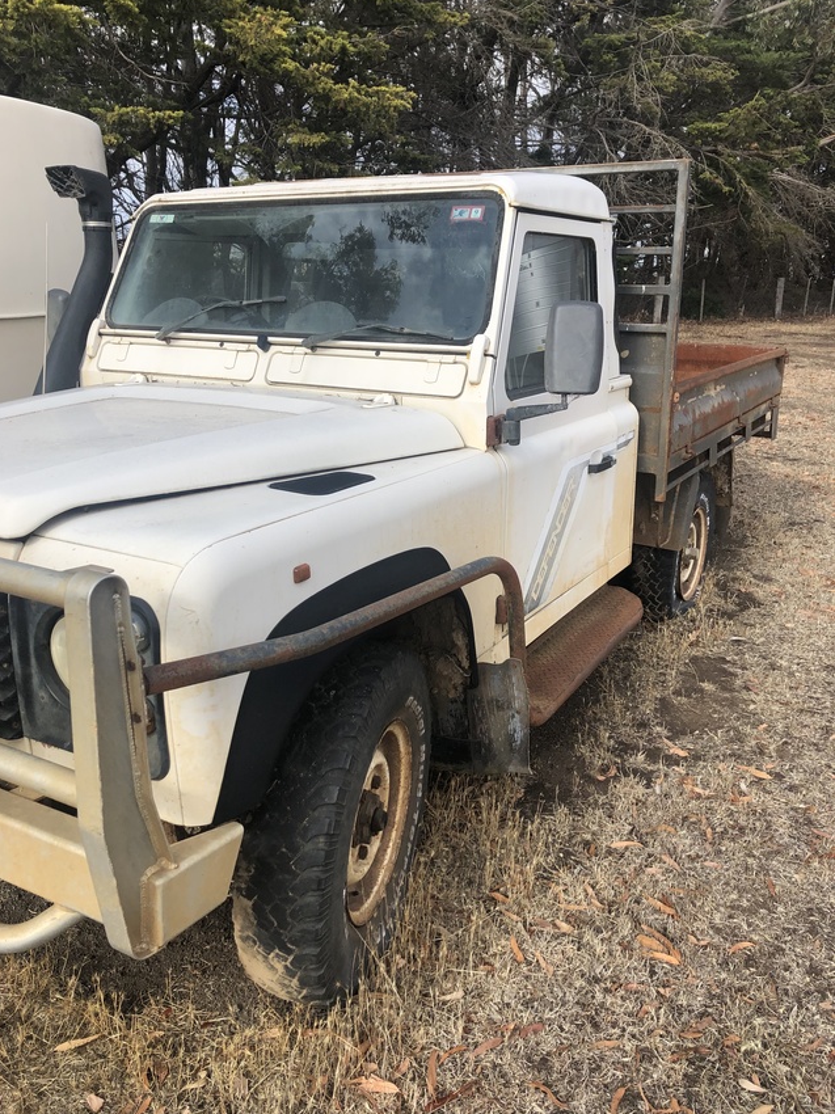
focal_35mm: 29
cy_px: 540
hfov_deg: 48.2
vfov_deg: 61.7
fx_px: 933
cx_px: 404
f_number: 1.8
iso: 20
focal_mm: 4
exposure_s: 1/1230
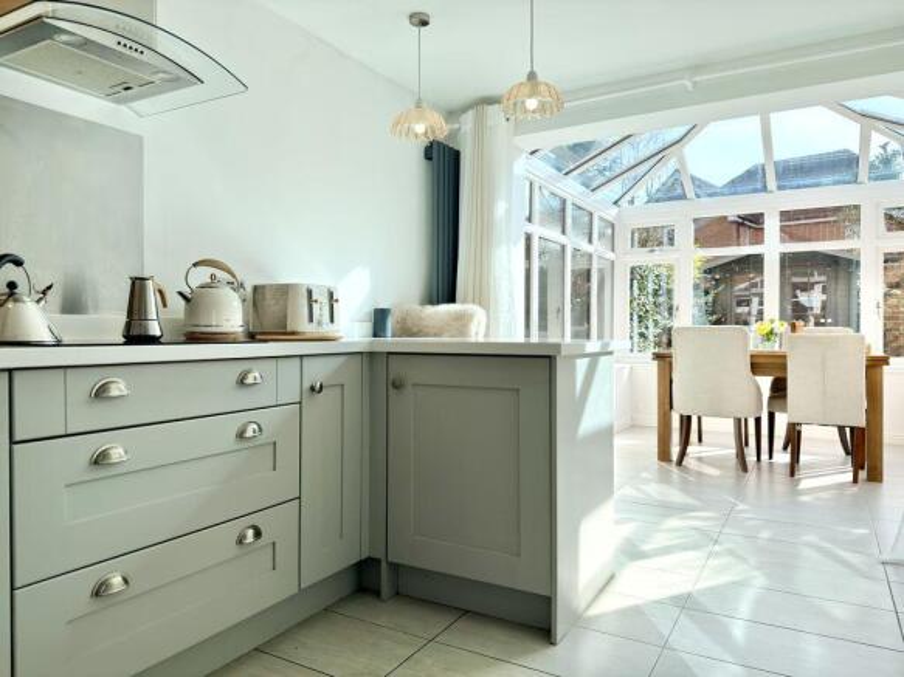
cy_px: 338
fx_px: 627
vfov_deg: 56.8
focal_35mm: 24
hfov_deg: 71.6
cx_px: 452
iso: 80
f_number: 1.78
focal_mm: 6.76
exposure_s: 1/1582
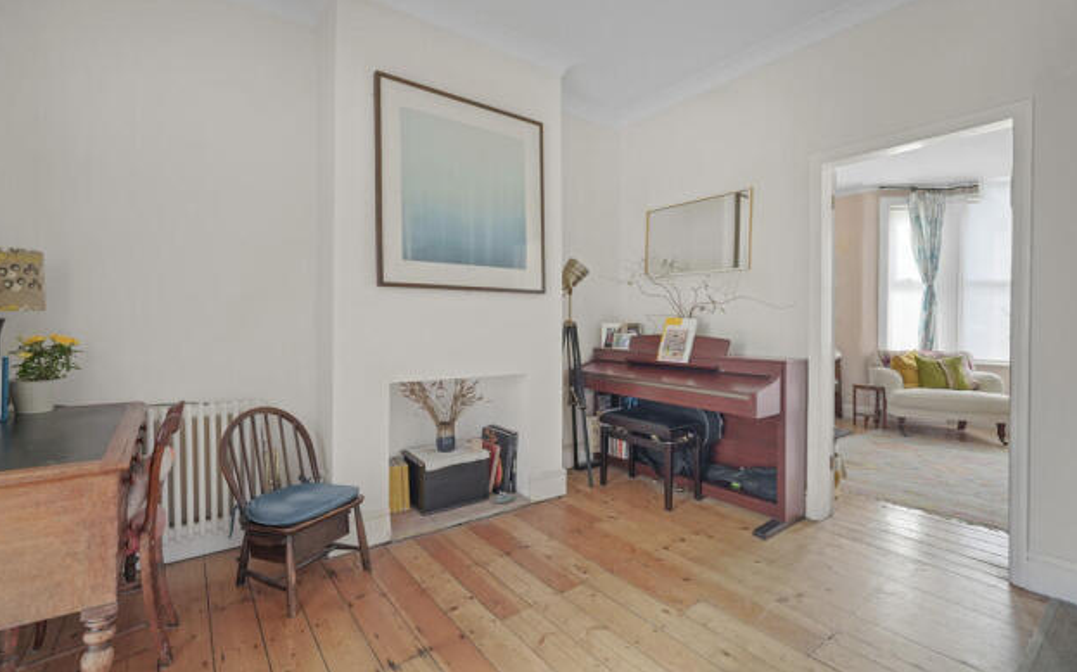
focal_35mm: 15
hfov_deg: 101.5
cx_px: 530
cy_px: 333
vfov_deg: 74.8
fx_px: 440
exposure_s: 1/4
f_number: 8
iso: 800
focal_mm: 14
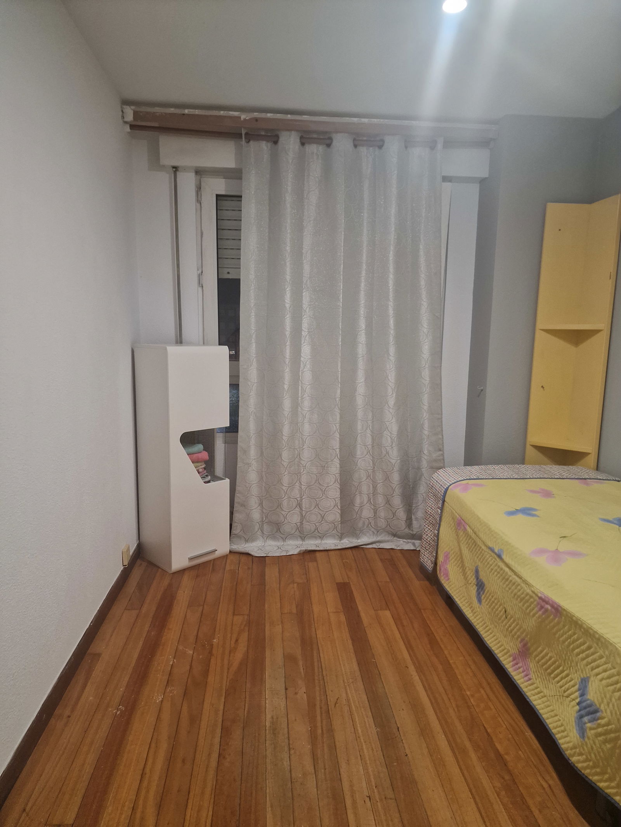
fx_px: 550
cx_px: 310
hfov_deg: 58.9
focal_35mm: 23
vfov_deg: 73.9
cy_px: 414
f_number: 1.8
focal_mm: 6.4
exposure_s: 1/33
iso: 500
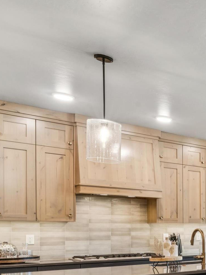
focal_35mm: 47
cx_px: 408
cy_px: 237
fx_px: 372
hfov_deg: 19.1
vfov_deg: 38.4
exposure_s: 1/8
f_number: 13
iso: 400
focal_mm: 15.6
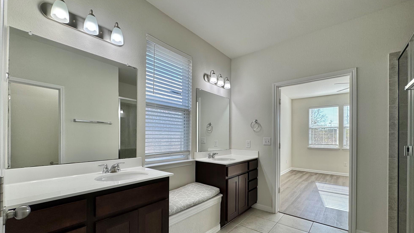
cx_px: 206
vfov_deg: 66.6
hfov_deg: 99.4
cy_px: 137
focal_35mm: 16
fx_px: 176
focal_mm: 2.22
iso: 50
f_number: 2.2
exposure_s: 1/120
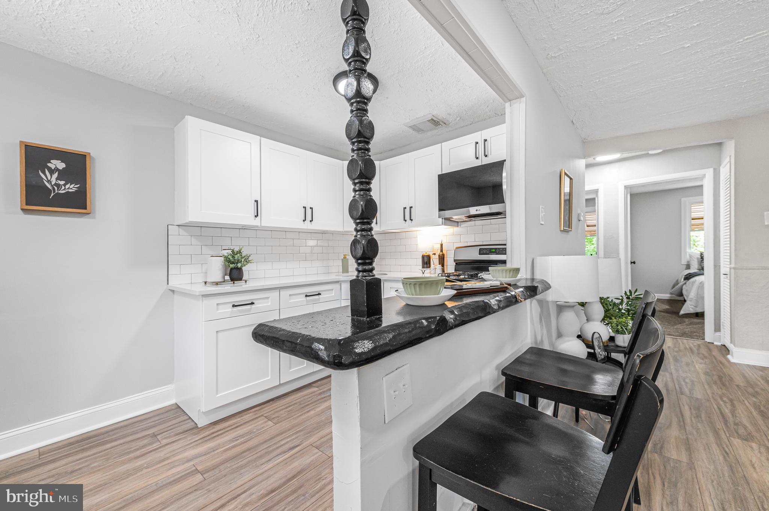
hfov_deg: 104.3
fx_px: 299
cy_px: 256
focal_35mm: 14
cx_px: 384
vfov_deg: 81.1
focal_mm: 14
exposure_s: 1/40
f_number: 8
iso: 1600
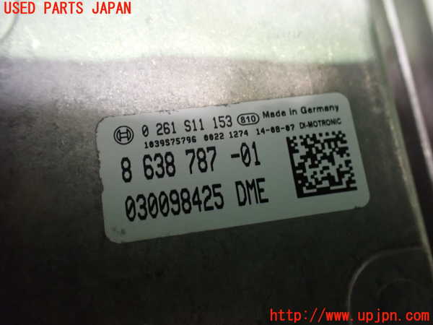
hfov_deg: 60.0
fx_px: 375
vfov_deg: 46.8
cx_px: 216
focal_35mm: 30
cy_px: 162
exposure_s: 1/30
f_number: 2.3
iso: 1250
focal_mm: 5.4
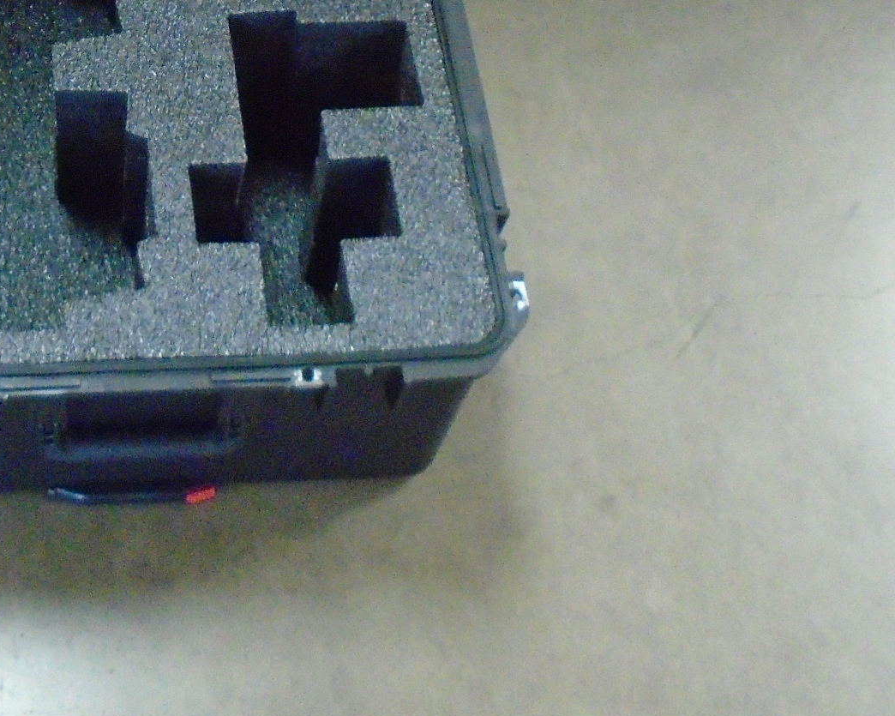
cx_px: 127
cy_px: -79
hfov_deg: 29.1
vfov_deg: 22.8
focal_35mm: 63
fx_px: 1669
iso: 800
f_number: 3.2
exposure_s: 1/30
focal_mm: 4.6
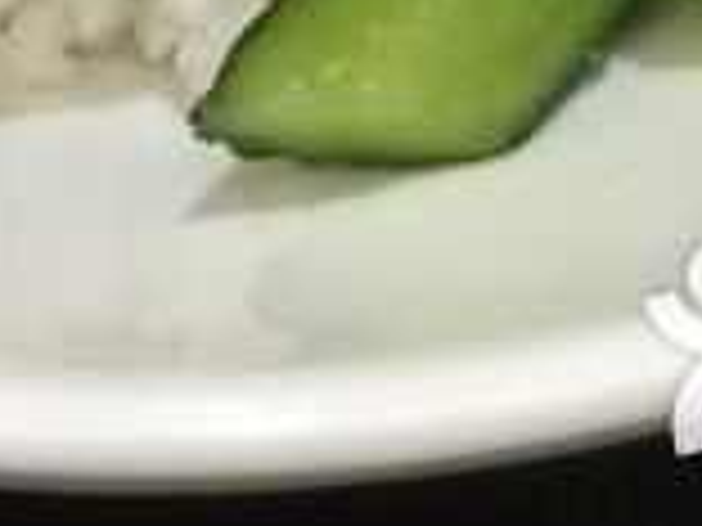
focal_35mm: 130
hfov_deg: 15.1
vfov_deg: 10.3
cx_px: 198
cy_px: -600
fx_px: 2636
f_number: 2.2
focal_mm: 4.15
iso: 80
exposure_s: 1/33
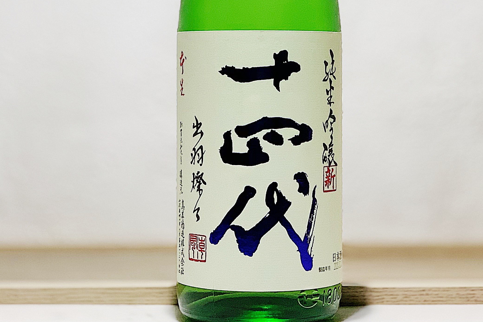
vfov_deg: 12.9
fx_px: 1409
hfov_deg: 19.5
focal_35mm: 105
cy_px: 7
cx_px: 256
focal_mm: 6
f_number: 2.4
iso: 100
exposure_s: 1/98
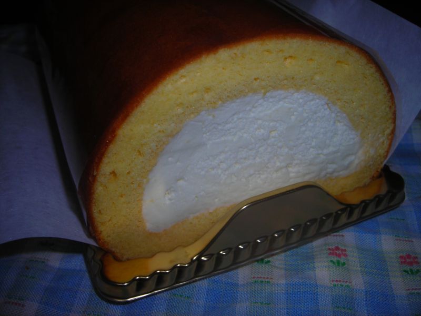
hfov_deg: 45.8
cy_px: 158
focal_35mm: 41
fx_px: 499
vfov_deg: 35.1
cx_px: 210
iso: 50
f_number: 6.6
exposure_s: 1/60.1
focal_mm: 6.8
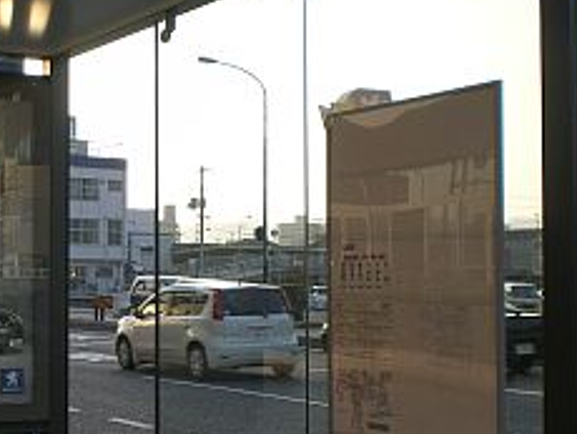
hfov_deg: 26.3
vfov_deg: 20.2
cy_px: 221
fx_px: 1218
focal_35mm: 73
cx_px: 143
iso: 50
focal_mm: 7.4
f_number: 4.9
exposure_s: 1/160
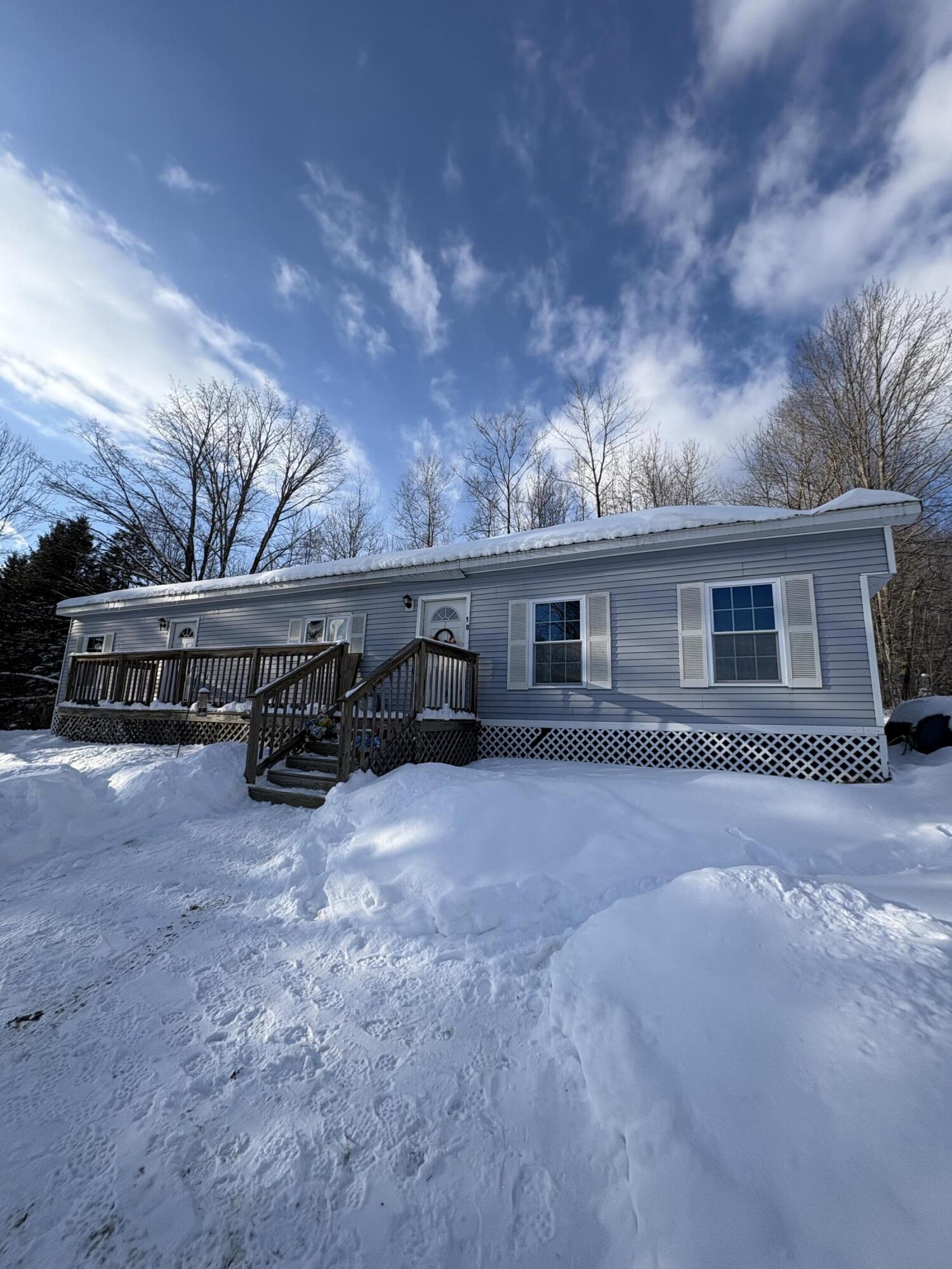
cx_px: 476
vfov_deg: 102.1
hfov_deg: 85.7
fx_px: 513
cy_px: 634
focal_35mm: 14
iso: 50
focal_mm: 2.22
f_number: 2.2
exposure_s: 1/1449
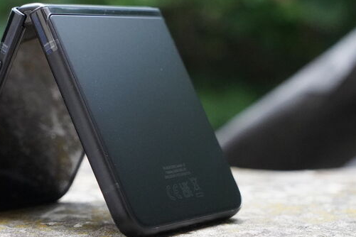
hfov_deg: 17.6
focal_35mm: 115
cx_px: 58
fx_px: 1137
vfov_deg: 11.9
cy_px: 94
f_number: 7.1
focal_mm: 60
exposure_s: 1/160
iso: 12800
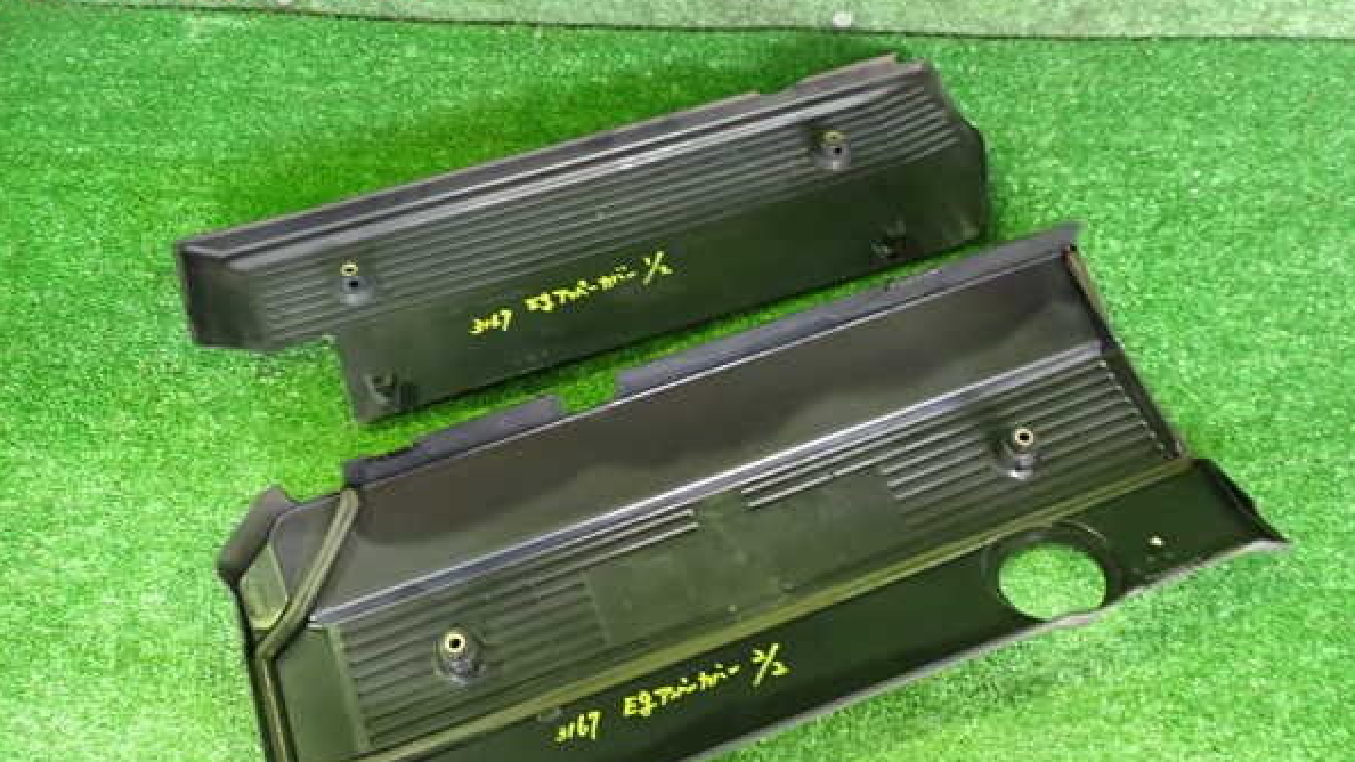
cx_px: 678
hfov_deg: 59.5
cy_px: 461
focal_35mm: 33
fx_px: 1186
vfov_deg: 35.5
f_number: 2.3
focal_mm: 5.4
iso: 800
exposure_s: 1/25
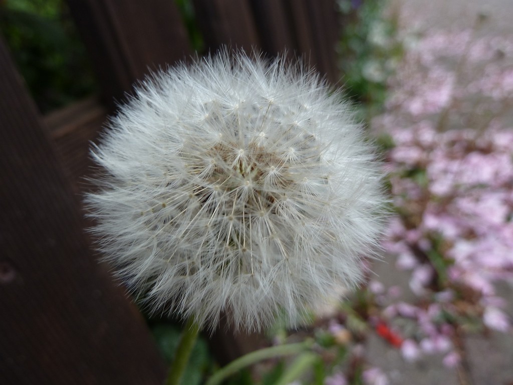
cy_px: 192
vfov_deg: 54.9
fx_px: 370
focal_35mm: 25
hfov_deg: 69.4
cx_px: 256
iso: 80
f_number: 3.3
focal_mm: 4.1
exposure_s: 1/40
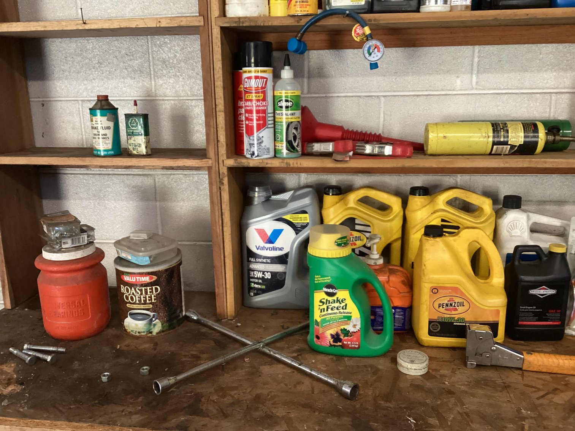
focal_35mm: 31
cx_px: 288
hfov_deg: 58.3
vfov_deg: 45.4
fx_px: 515
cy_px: 216
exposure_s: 1/40
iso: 400
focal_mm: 3.3
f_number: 2.4
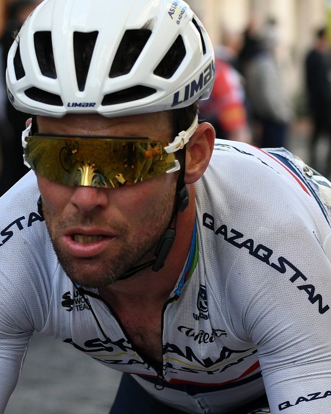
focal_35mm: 196
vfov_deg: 9.8
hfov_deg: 7.9
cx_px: 107
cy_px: 262
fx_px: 2400
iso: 1000
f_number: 4
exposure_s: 1/1250
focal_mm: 70
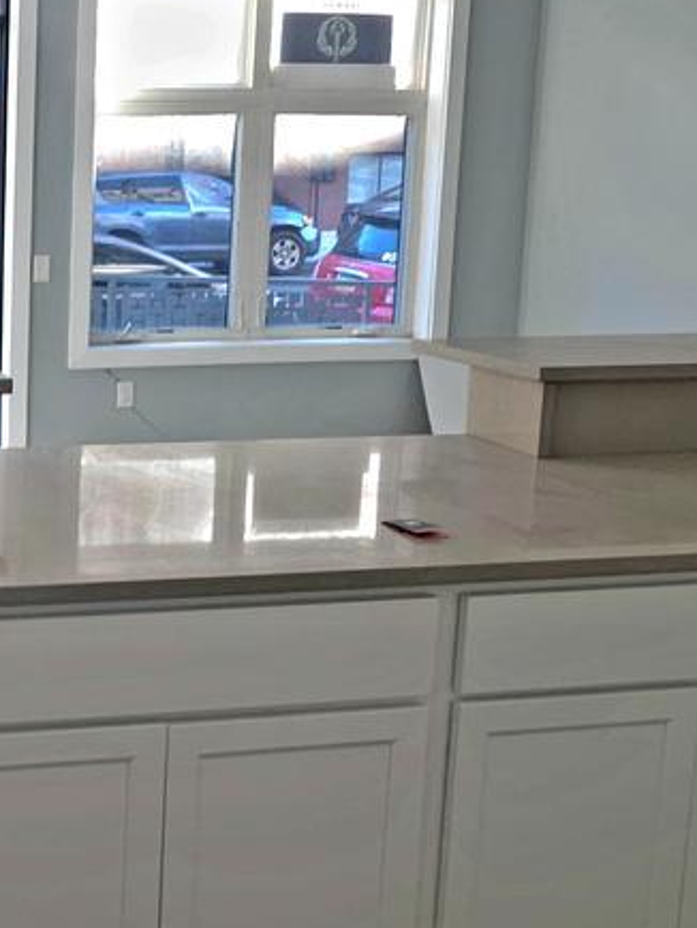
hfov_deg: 27.0
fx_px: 1234
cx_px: -188
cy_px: 351
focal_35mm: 46
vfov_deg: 40.9
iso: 40
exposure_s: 1/30
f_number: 1.9
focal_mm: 2.2
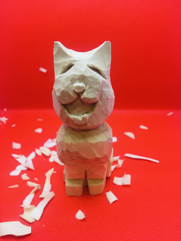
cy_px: 120
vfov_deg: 61.7
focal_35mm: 29
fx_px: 202
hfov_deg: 48.2
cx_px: 90
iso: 32
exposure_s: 1/15
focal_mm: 4.15
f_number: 2.2
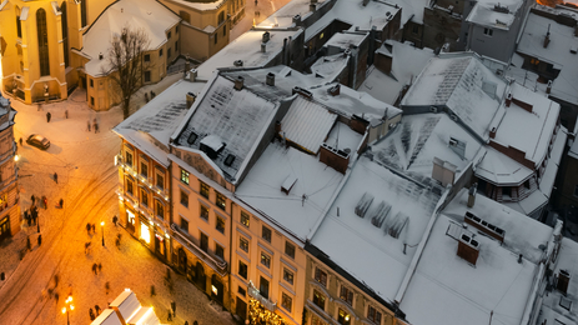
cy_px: -125
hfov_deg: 50.5
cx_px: 142
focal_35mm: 38
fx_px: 582
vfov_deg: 25.6
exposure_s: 1/2.5
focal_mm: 14
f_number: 4.5
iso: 200
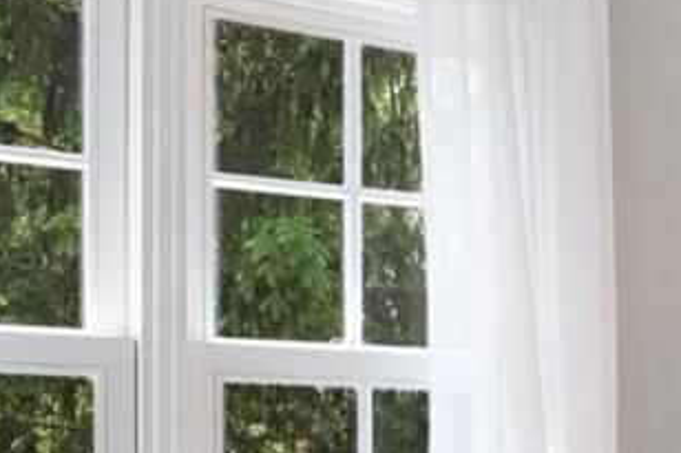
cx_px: 1285
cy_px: 546
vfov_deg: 15.8
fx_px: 1569
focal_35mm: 83
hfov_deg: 18.3
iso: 400
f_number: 8
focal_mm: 8
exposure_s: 1/15
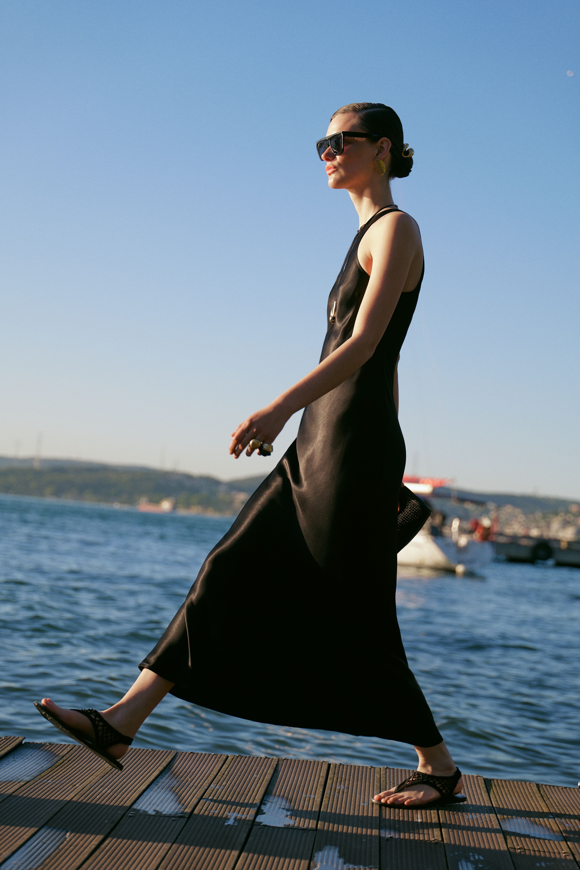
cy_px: 435
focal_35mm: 82
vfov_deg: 24.8
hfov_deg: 16.7
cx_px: 290
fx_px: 1982
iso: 50
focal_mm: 76
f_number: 4
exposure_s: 1/400
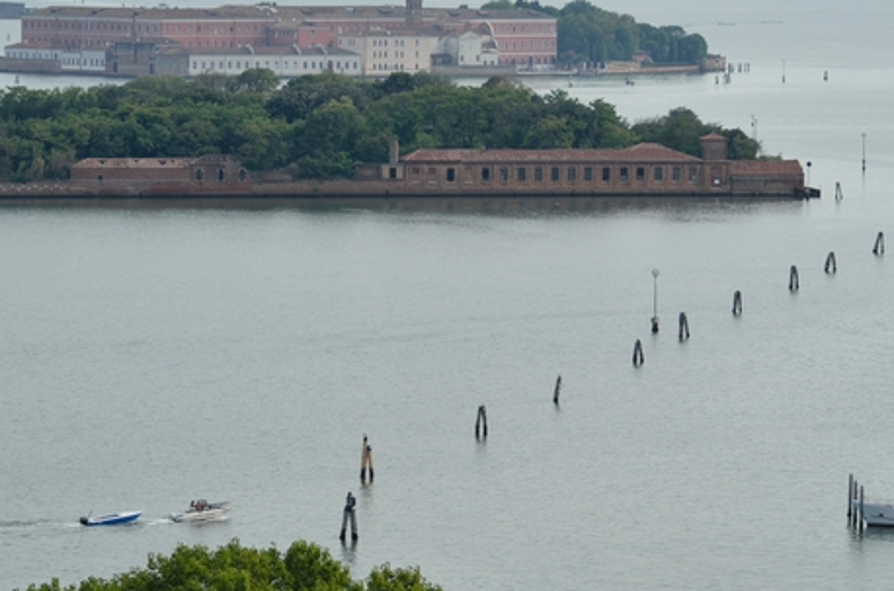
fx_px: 5964
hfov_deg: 8.6
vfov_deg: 5.7
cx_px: 381
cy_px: 208
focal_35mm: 241
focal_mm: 105
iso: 140
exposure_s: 1/640
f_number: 4.8
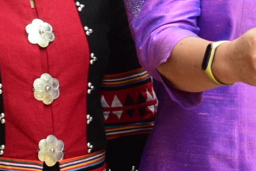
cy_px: -32
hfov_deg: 4.1
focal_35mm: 496
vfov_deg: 2.8
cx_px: 456
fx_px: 3528
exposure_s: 1/200
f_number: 5
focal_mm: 50
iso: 800
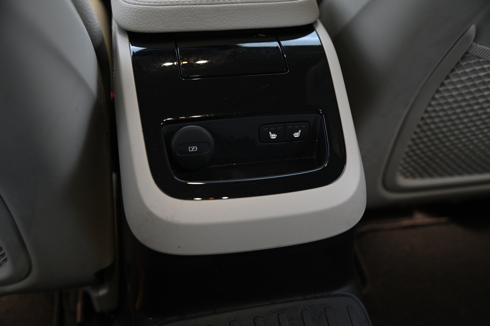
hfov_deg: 48.5
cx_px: 245
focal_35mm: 40
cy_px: 163
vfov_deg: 33.3
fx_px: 544
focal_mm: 40
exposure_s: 1/15
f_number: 4
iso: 2000
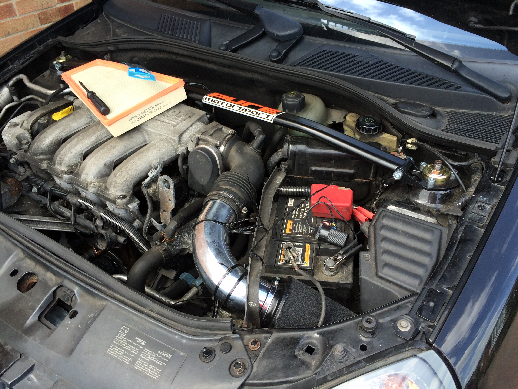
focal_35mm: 29
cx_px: 259
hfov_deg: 61.7
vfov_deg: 48.2
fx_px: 434
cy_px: 194
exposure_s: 1/316
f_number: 2.2
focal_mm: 4.15
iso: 32
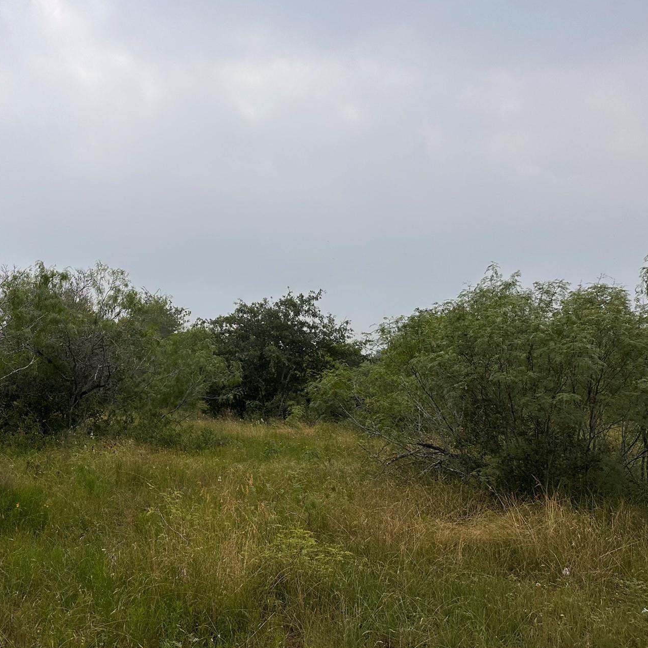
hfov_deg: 46.5
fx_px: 720
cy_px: 281
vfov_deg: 48.3
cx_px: 151
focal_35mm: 34
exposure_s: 1/6211
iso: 80
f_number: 1.78
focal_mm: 6.86
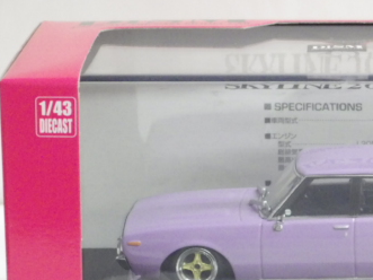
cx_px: 337
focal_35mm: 199
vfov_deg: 7.4
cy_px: 238
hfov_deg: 9.9
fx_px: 2144
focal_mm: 18.4
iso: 1000
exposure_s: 1/30
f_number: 4.6
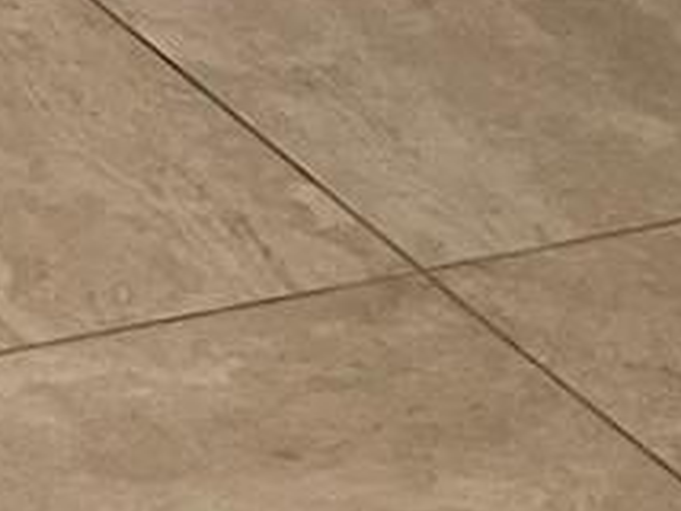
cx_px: -1148
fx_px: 4291
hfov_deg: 8.1
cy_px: -1293
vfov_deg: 6.0
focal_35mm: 218
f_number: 1.8
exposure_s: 1/60
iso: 80
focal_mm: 3
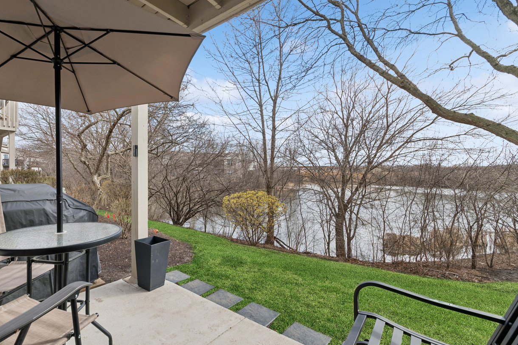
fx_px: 230
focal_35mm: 16
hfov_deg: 94.8
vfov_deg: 73.7
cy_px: 175
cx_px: 194
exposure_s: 1/80
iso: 100
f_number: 13
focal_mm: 12
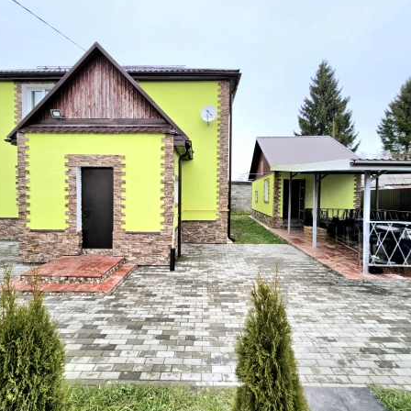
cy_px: 206
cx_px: 199
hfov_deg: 87.4
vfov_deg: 87.4
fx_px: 215
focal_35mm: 16
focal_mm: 2.2
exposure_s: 1/133
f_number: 2.2
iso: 50
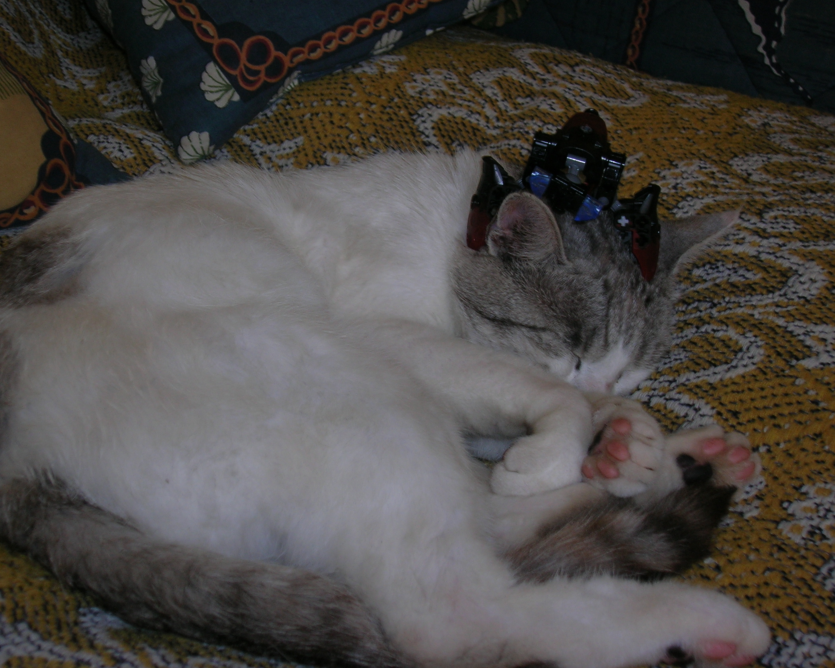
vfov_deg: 30.8
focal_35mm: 49
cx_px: 396
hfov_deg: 38.0
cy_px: 332
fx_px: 1211
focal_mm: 7.7
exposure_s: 1/60.1
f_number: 3.2
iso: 50
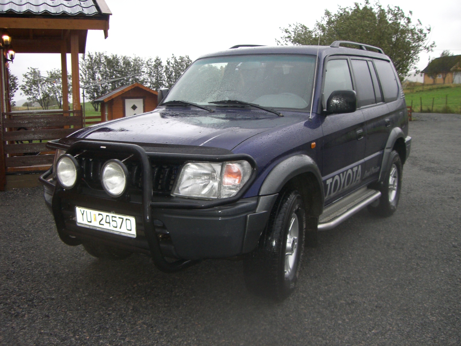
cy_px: 173
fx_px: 506
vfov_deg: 37.7
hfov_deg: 49.0
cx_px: 230
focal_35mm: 38
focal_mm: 6.2
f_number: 2.7
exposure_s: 1/60
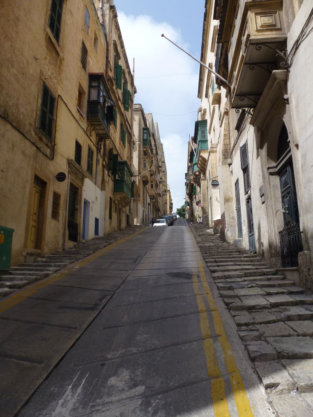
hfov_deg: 56.8
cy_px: 208
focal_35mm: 24
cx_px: 156
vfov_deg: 71.6
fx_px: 289
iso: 100
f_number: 4
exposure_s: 1/640
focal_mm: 4.3
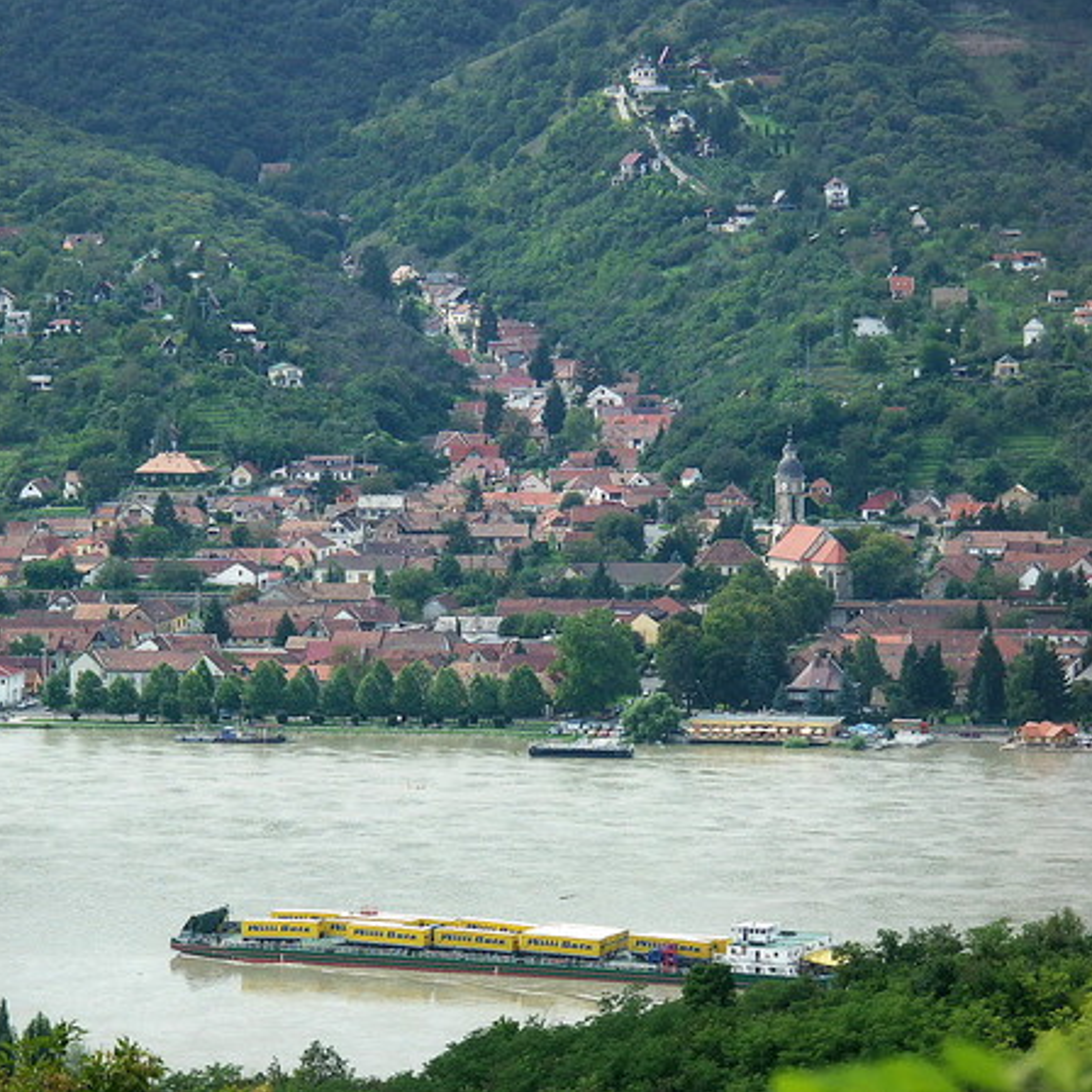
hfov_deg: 9.4
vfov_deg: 9.4
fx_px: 6638
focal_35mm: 186
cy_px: 546
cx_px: 429
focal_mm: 39.7
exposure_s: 1/500
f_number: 5
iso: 100
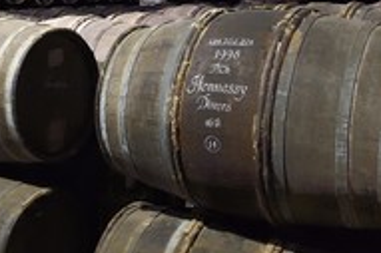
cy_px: 88
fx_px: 560
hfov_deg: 36.1
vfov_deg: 25.4
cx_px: 69
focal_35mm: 53
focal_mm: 24
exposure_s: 1/8
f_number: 6.3
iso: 3200
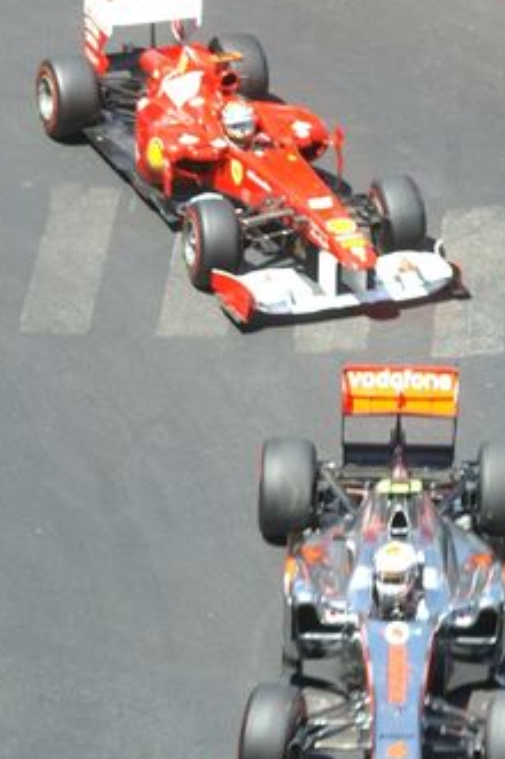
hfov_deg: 5.3
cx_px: 271
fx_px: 5440
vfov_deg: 8.0
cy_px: 328
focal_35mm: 258
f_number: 5
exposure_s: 1/250
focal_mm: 100
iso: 100
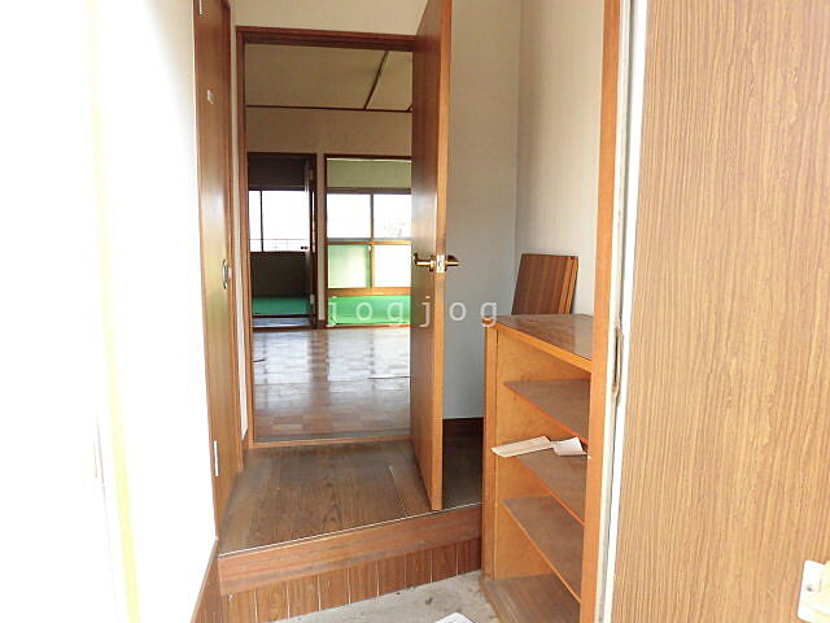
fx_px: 575
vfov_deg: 56.8
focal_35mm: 24
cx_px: 415
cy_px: 312
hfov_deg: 71.6
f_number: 3.1
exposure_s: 1/80
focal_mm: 4.3
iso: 125
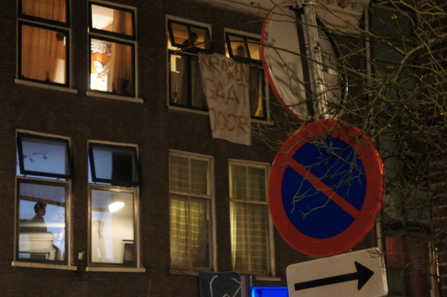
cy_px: 126
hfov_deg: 21.5
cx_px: 190
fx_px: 1174
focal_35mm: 95
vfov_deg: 14.4
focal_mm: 51
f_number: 5
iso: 1600
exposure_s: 1/2.5
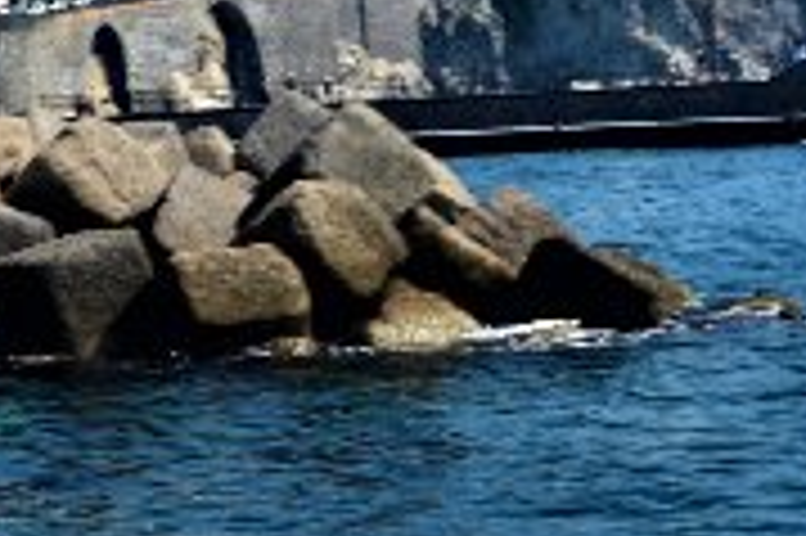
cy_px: -275
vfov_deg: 8.3
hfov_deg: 12.0
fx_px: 3601
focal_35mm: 161
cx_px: -495
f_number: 11
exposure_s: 1/125
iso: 200
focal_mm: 24
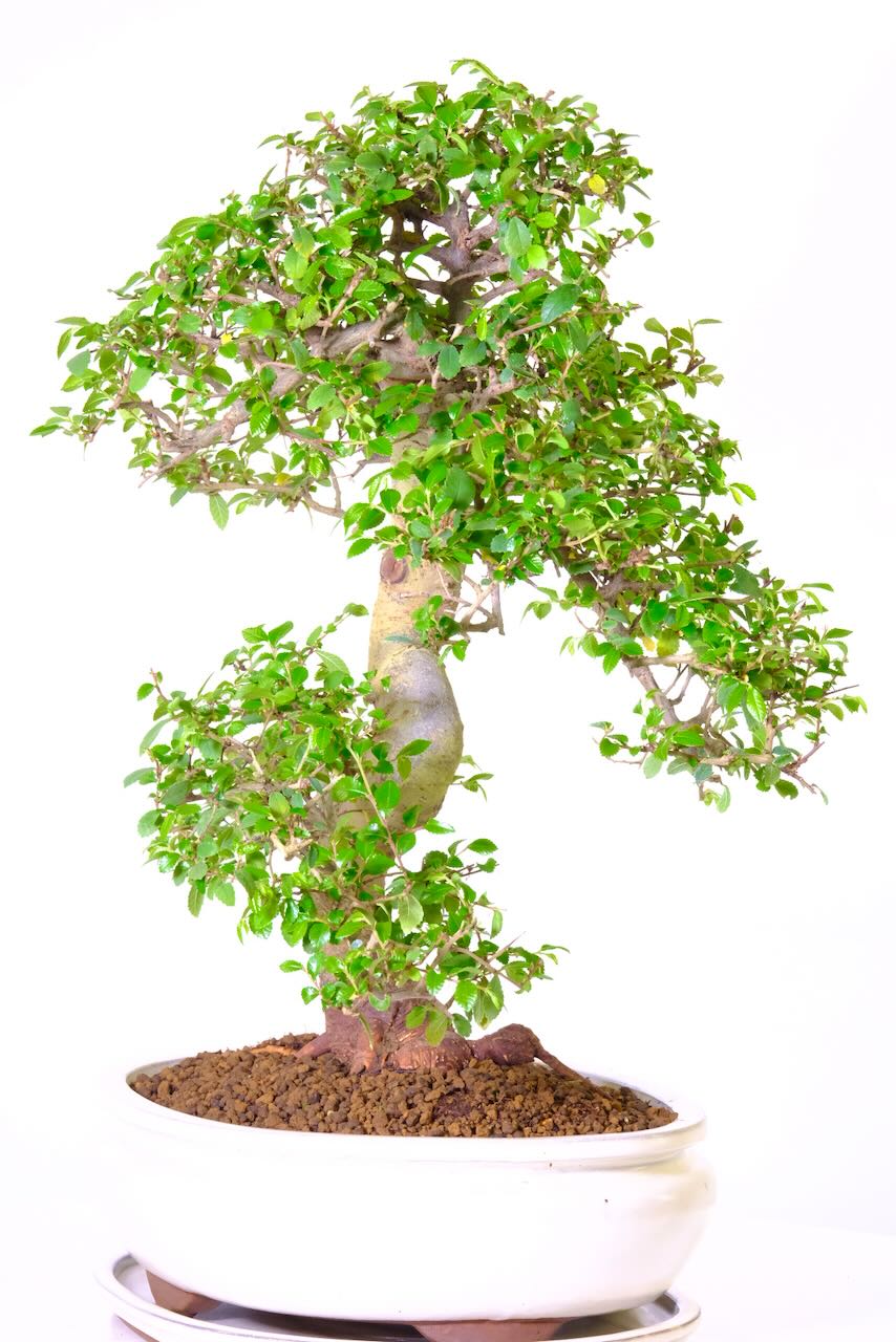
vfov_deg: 15.9
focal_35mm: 129
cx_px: 448
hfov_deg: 10.6
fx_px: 4813
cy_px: 671
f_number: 14
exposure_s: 1/10
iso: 4000
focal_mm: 86
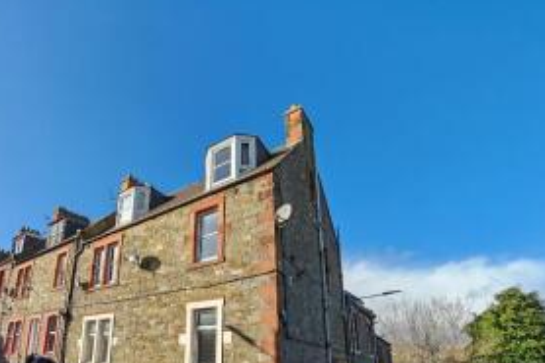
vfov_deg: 59.5
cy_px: 289
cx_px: 185
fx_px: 287
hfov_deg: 84.2
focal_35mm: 19
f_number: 2
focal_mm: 1.82
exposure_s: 1/1200
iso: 50
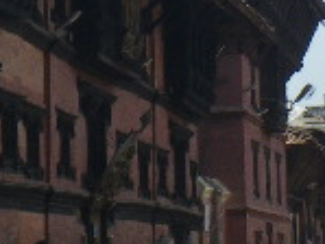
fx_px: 2255
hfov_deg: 8.2
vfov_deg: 6.2
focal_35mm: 240
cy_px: -26
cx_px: 210
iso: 50
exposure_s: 1/320
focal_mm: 7.5
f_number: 5
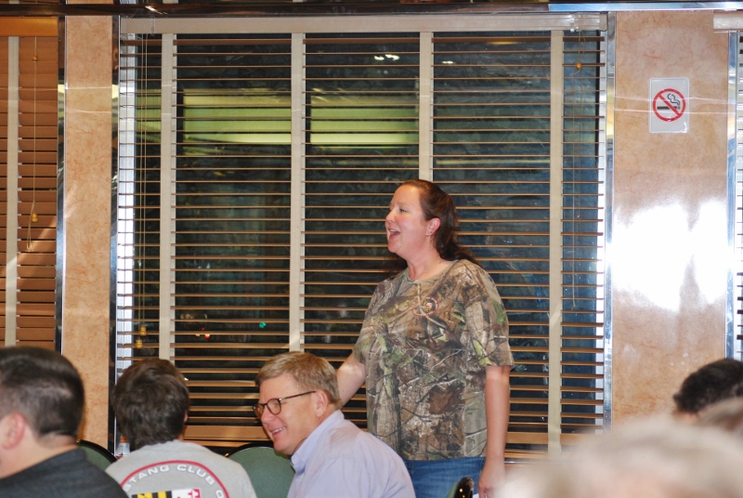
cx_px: 372
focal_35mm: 105
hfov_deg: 19.4
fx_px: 2170
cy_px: 249
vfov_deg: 13.1
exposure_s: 1/60
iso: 640
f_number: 4.2
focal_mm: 70
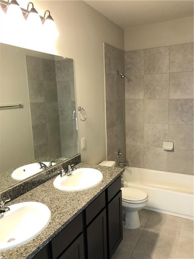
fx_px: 209
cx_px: 97
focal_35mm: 28
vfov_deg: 63.4
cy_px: 130
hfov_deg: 49.7
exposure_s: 1/20
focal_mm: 3.99
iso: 40
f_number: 1.8
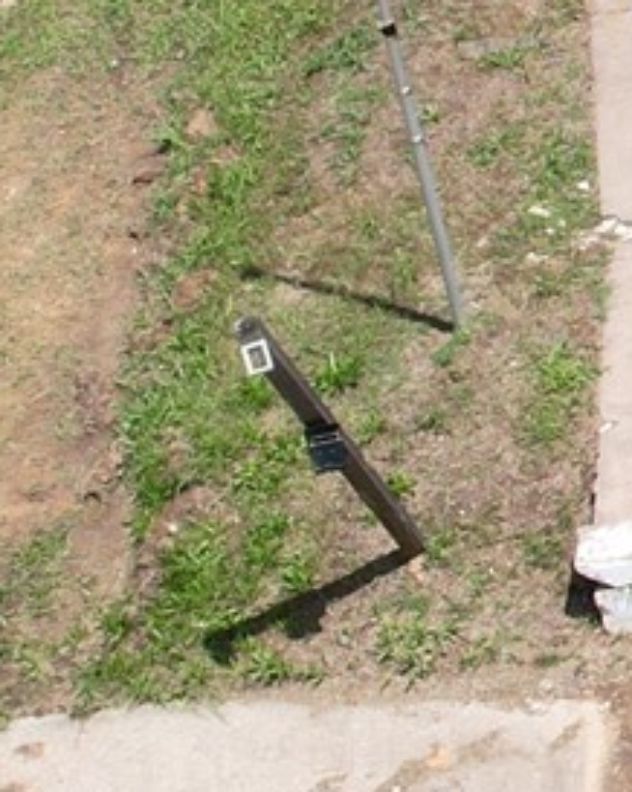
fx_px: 3605
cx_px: 1928
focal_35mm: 154
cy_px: -149
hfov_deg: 8.4
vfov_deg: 12.3
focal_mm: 8.38
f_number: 2.8
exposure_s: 1/2000
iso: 100
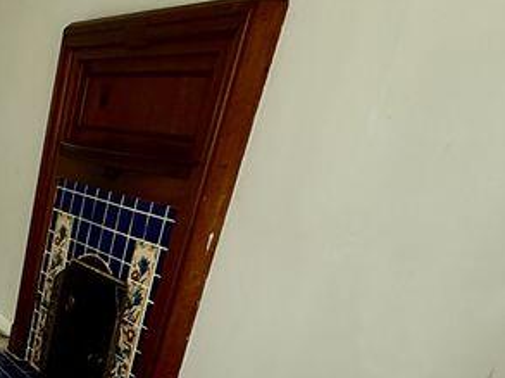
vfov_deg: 26.7
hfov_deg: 27.1
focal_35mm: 49
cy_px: 437
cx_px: -257
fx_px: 714
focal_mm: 2.22
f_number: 2.2
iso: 125
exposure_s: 1/99
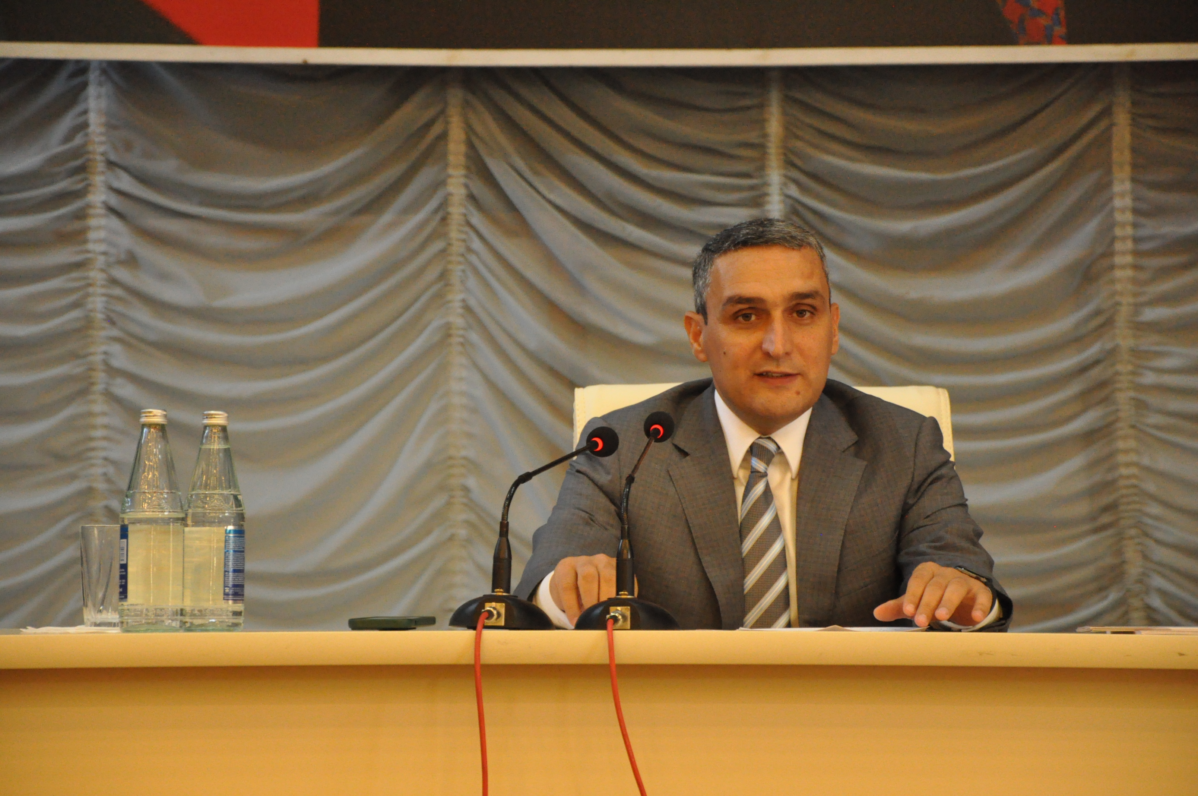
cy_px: 398
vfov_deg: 8.7
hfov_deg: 13.1
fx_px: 5235
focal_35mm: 158
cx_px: 599
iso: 3200
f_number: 5.6
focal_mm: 105
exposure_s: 1/100
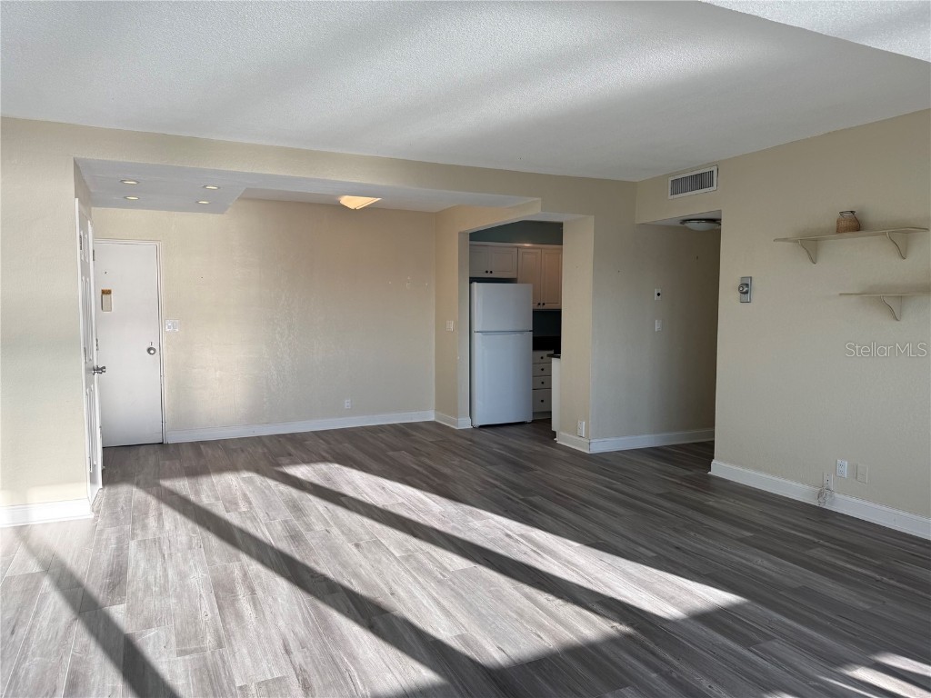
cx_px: 466
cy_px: 349
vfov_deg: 56.8
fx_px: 645
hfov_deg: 71.6
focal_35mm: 24
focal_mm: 6.76
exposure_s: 1/858
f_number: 1.78
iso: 80
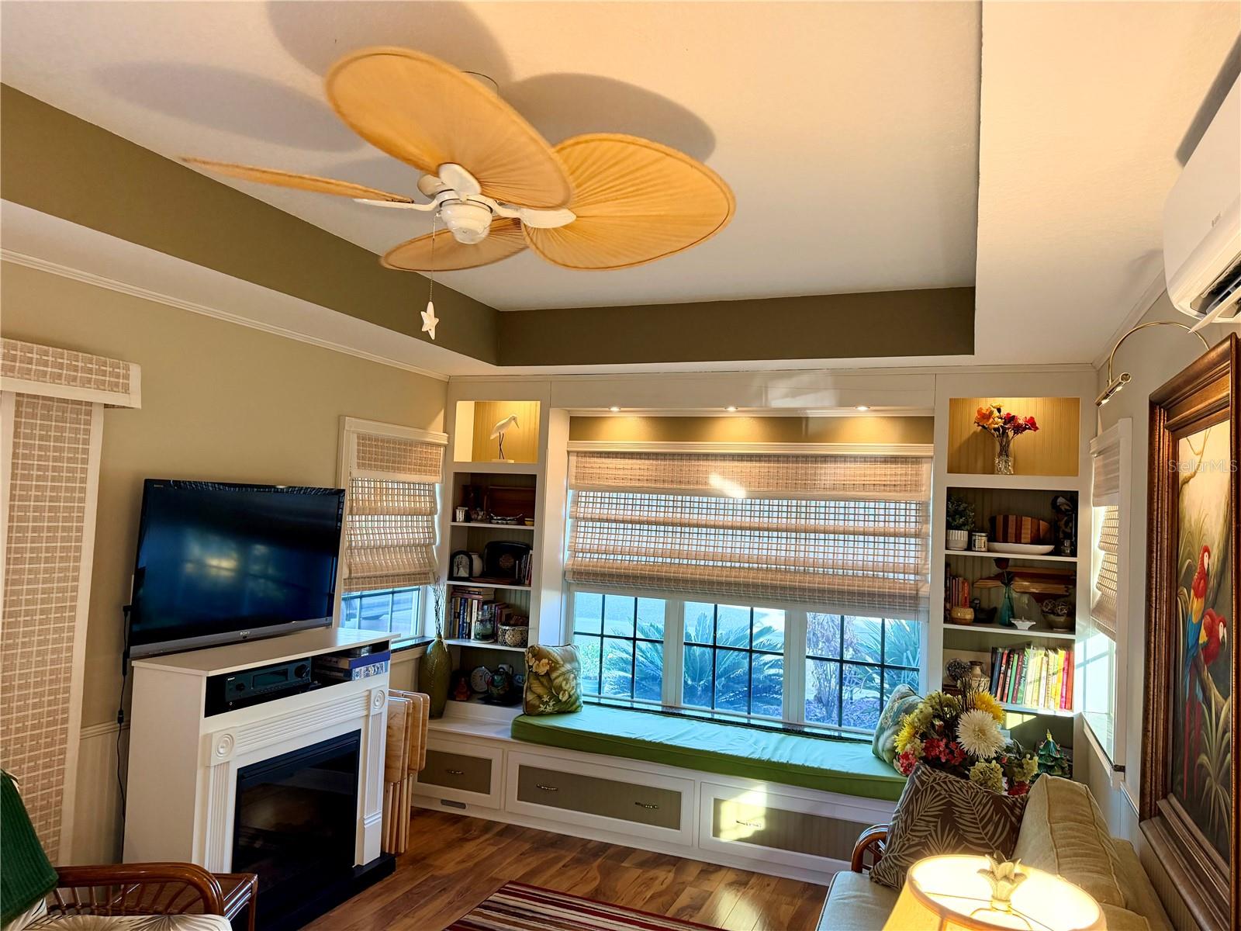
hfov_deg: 71.6
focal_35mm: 24
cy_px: 466
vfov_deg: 56.8
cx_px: 620
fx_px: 860
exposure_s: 1/69
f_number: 1.78
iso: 200
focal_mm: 6.76
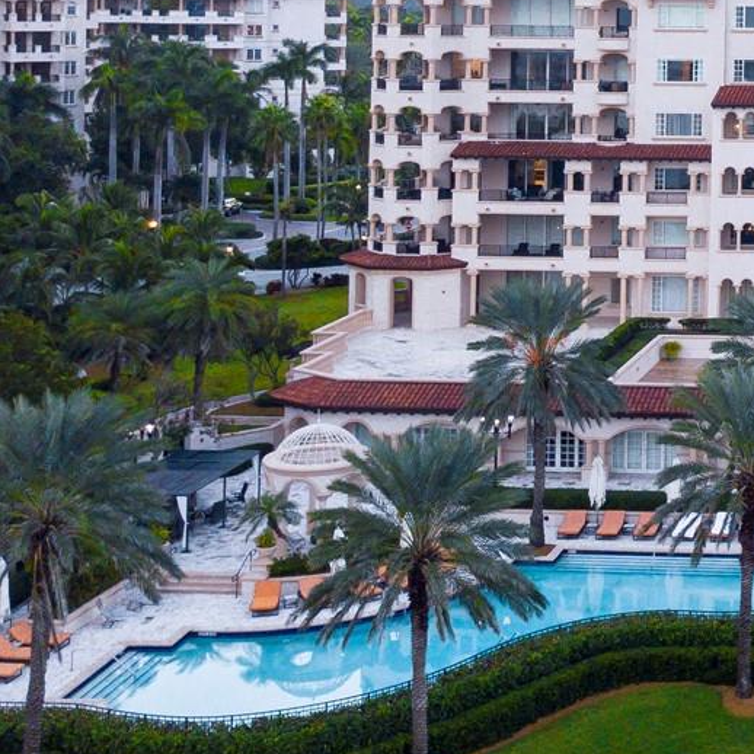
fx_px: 1750
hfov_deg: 21.7
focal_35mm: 71
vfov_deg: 23.2
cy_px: -12
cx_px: 1000
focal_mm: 4.73
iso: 200
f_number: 2.2
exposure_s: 1/60
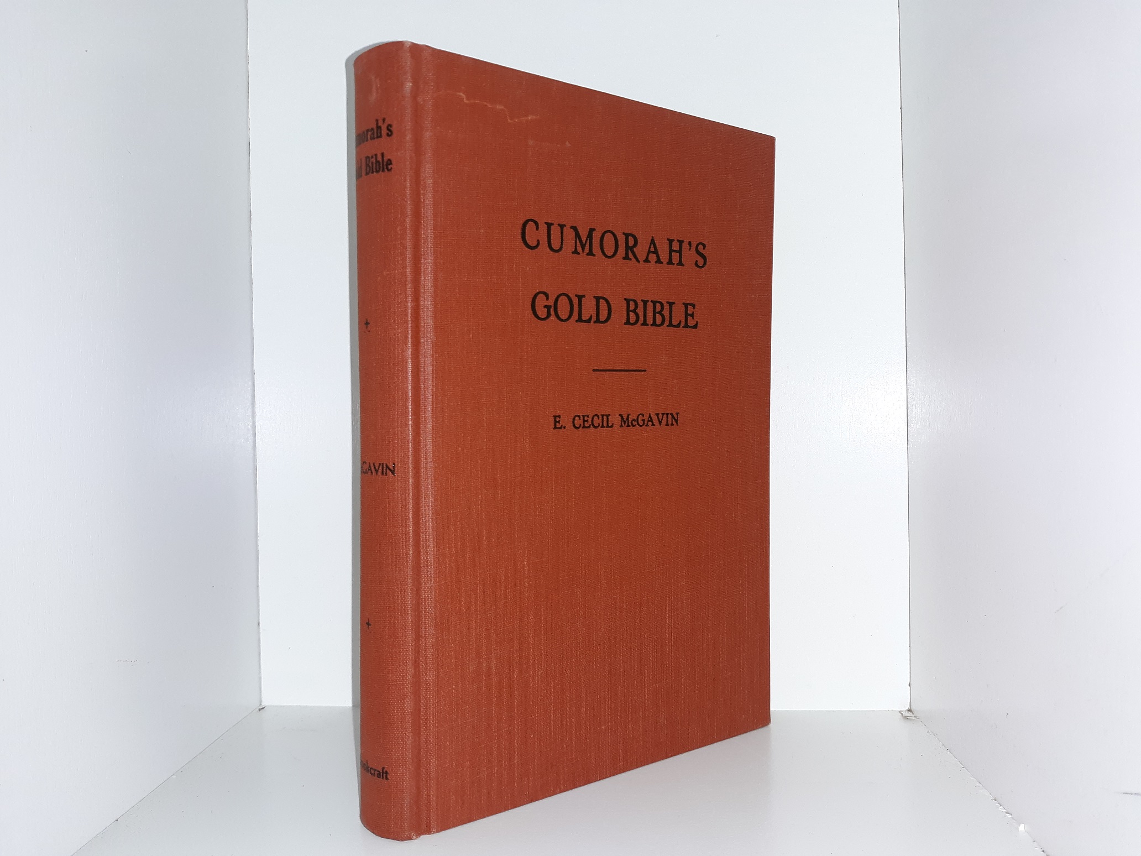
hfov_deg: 63.4
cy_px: 428
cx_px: 570
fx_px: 923
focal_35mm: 28
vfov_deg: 49.7
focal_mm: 3.7
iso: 50
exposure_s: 1/120
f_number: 1.7
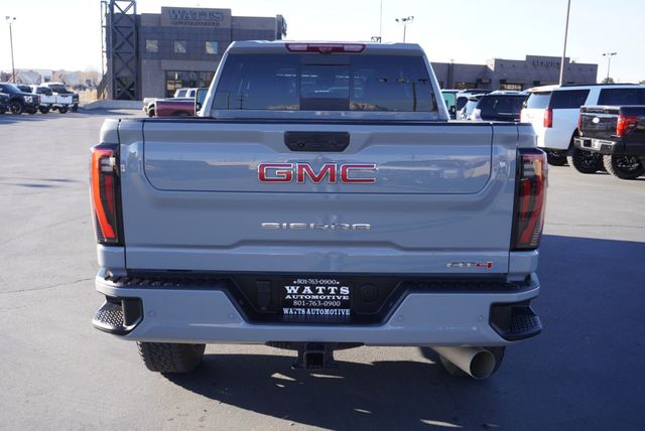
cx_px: 322
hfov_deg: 53.1
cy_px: 216
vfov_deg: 36.9
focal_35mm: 36
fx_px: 646
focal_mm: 24
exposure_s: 1/100
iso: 100
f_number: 5.6
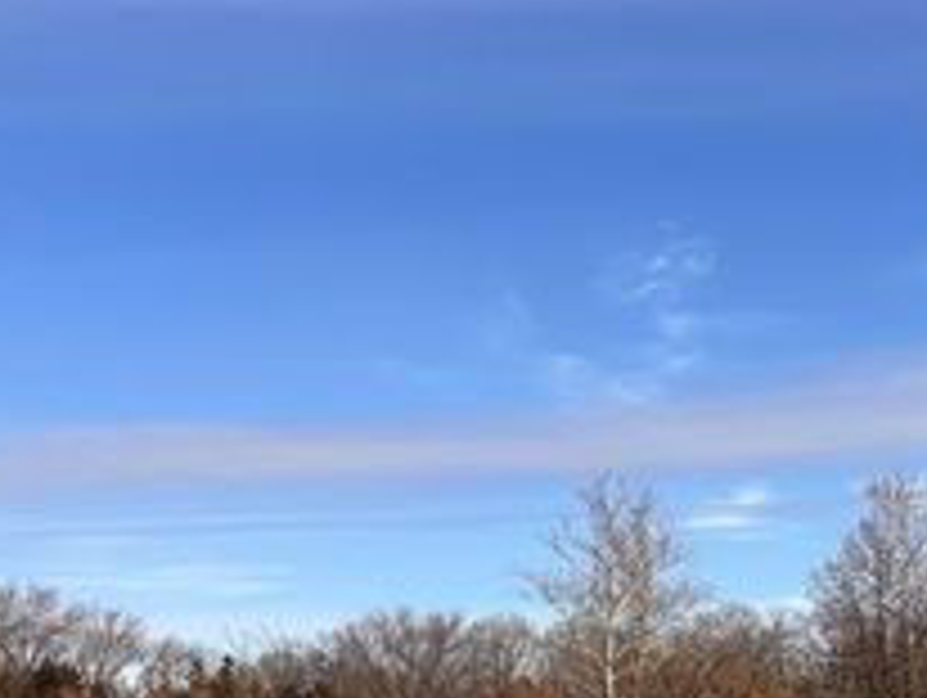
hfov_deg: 30.7
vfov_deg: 22.0
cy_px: 772
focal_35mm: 63
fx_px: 1689
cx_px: 522
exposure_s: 1/3311
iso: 50
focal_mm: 5.96
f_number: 1.6
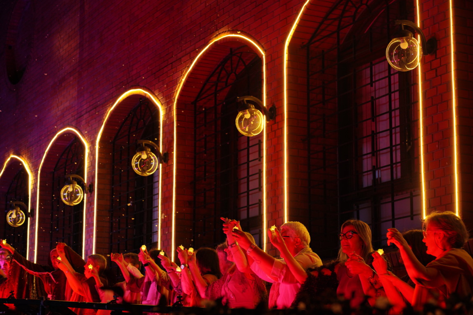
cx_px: 236
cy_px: 158
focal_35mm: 85
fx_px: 1117
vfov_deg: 16.1
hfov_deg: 23.9
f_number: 5.6
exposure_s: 1/250
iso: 1000
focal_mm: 85
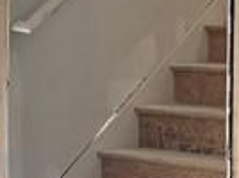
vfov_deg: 8.0
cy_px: 5
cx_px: -366
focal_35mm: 184
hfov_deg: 9.4
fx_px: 1268
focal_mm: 6.76
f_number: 1.78
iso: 100
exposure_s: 1/223
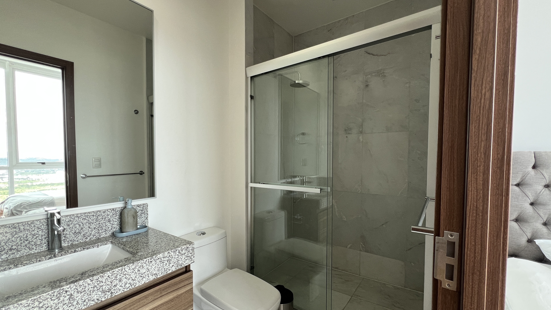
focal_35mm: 15
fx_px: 219
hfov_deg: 103.0
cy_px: 169
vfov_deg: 70.4
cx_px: 265
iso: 100
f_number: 1.8
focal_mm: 1.57
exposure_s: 1/99
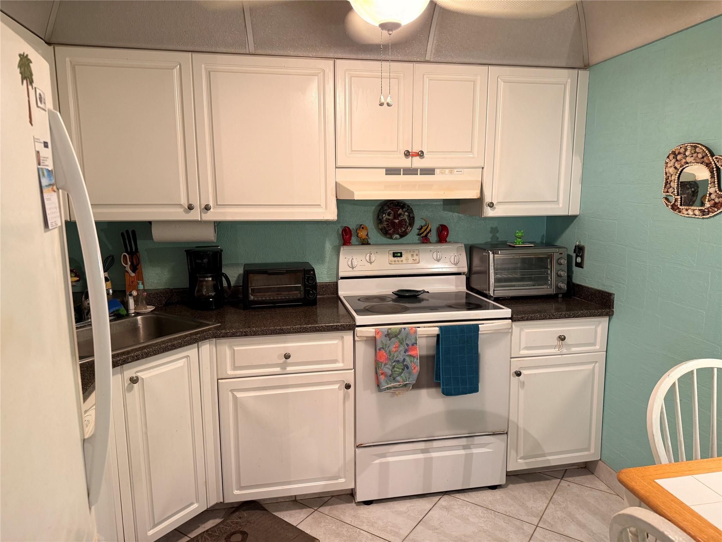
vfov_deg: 56.8
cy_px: 271
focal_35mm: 24
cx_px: 361
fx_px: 501
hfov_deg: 71.6
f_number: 1.78
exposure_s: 1/60
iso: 250
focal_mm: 6.76
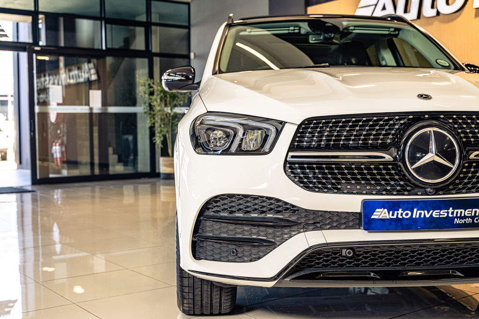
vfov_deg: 29.2
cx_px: 240
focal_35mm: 46
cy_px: 160
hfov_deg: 42.7
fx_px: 612
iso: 640
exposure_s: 1/160
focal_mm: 46
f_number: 4
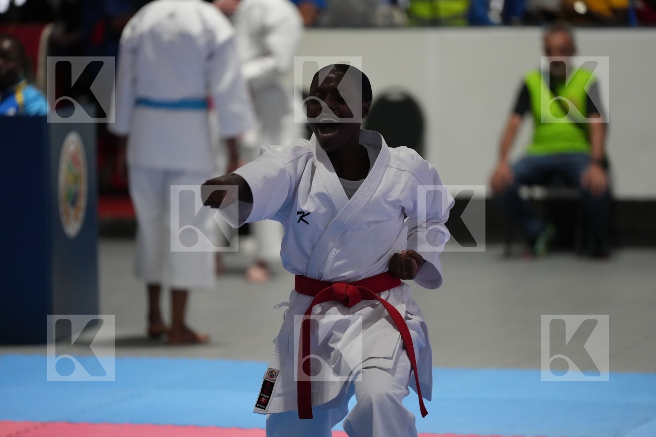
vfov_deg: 6.9
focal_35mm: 200
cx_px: 328
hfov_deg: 10.3
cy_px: 218
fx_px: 3644
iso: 4000
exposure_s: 1/500
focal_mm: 200
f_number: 2.8
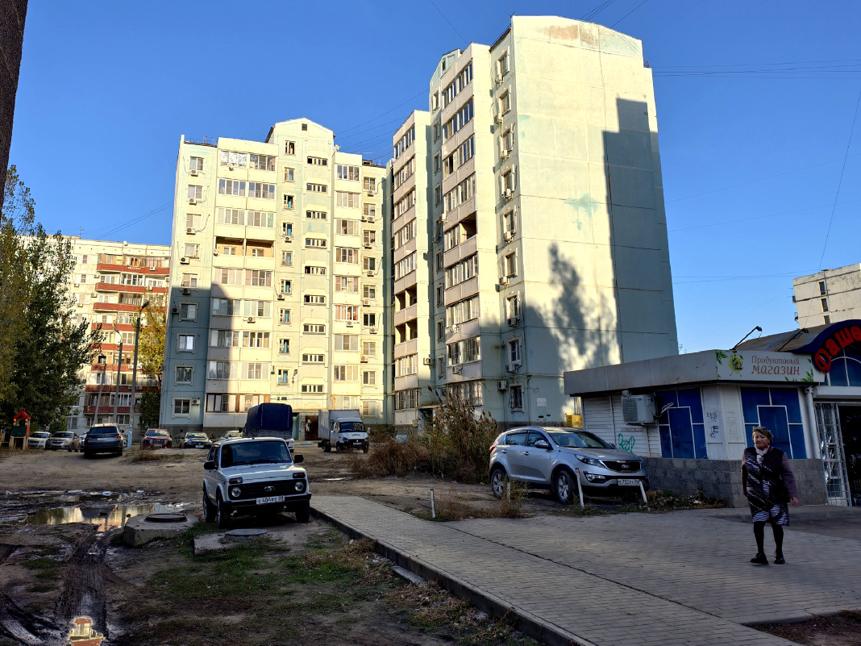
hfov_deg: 63.2
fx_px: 696
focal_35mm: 28
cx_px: 376
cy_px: 267
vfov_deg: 49.5
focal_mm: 6.54
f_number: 1.57
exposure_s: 1/1160
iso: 71
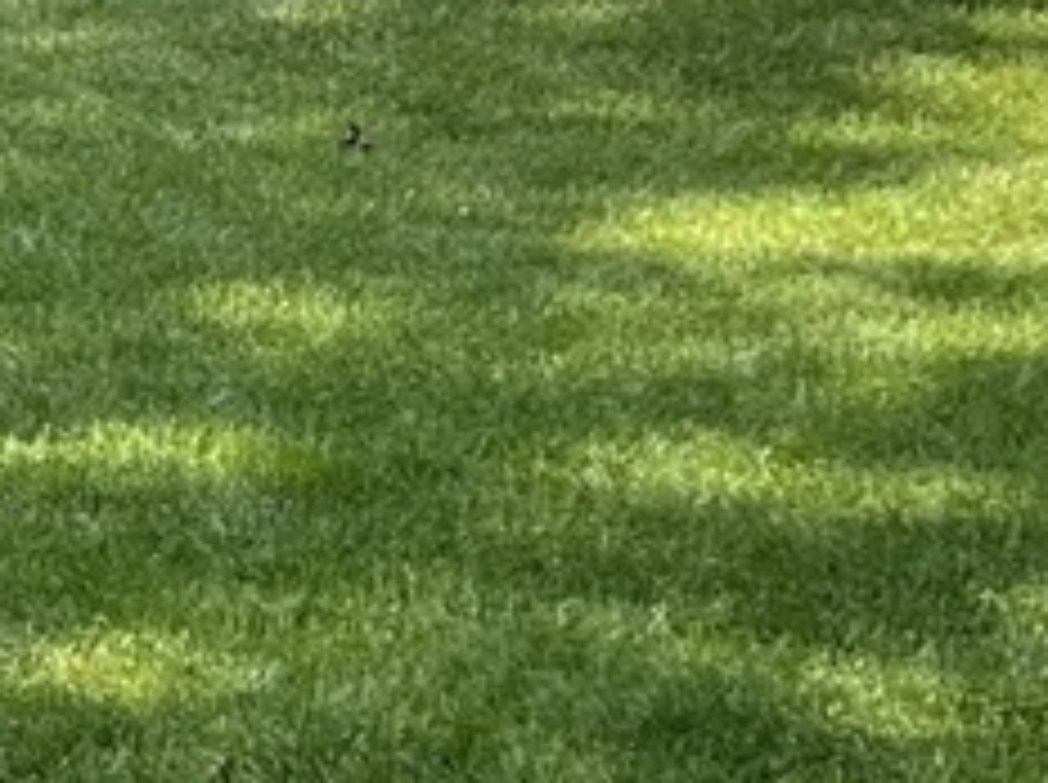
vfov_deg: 9.0
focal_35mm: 161
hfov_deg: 11.3
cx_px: -918
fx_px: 4867
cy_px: -364
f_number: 1.5
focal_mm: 5.7
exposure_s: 1/1468
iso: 50
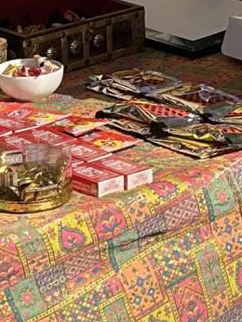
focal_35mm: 192
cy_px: -129
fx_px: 1791
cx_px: 93
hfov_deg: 7.7
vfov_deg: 10.0
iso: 50
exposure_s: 1/3968
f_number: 1.5
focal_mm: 5.7
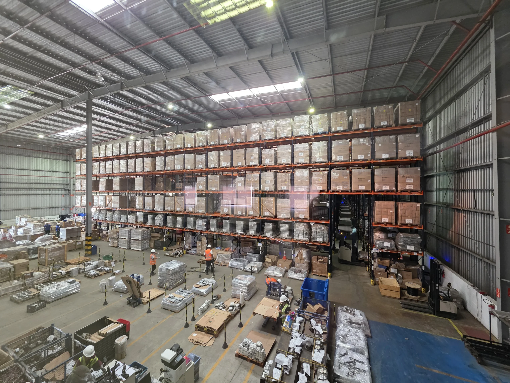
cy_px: 192
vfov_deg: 89.9
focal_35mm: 13
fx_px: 192
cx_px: 255
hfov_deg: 106.2
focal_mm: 2.2
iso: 250
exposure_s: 1/60
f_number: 1.9
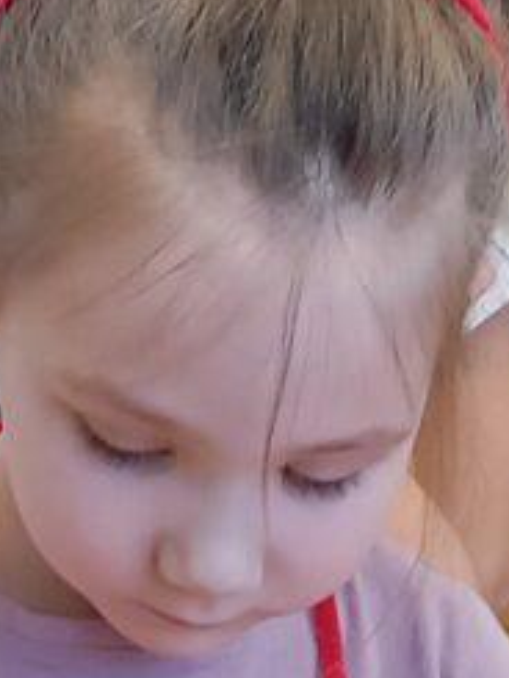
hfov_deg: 8.1
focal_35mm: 176
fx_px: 3448
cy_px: 1104
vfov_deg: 10.7
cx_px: 929
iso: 125
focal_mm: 4
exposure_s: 1/50
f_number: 1.8
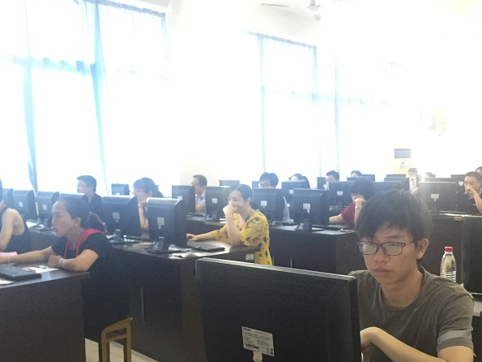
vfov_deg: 36.5
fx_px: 543
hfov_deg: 47.7
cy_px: 233
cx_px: 282
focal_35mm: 39
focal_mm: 4.15
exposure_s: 1/33
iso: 250
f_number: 2.2
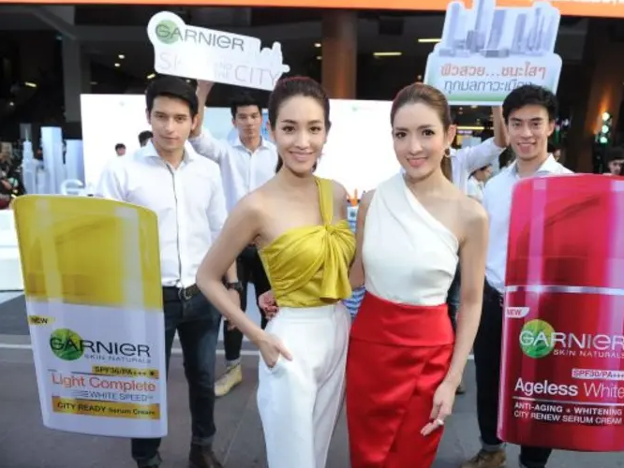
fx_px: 487
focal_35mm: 27
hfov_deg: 64.9
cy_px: 242
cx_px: 364
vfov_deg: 51.4
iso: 1000
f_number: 4.5
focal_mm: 24
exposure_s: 1/250
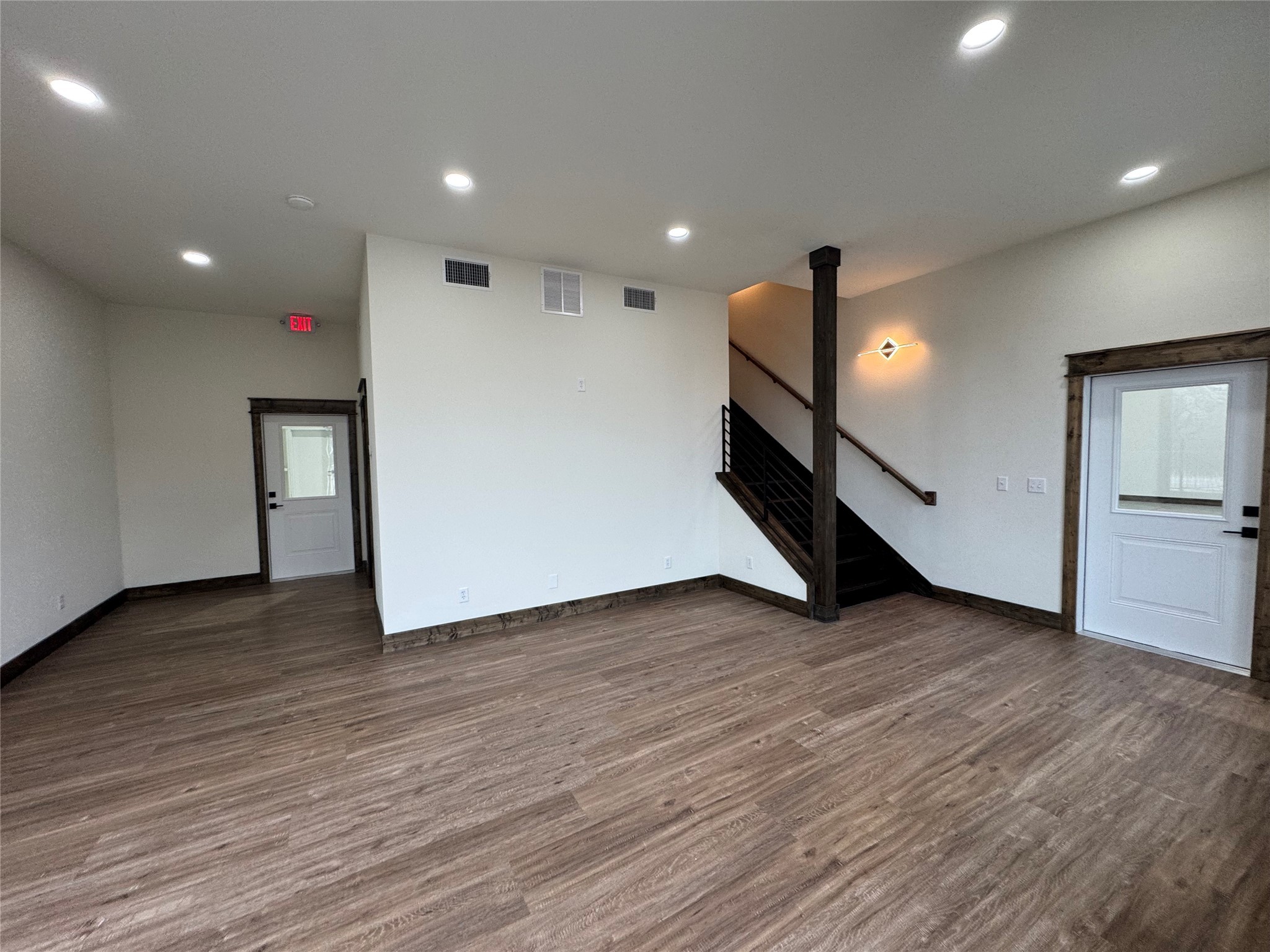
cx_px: 635
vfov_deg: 85.7
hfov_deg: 102.1
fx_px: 514
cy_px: 476
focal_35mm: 14
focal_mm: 2.22
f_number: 2.2
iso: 125
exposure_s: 1/120
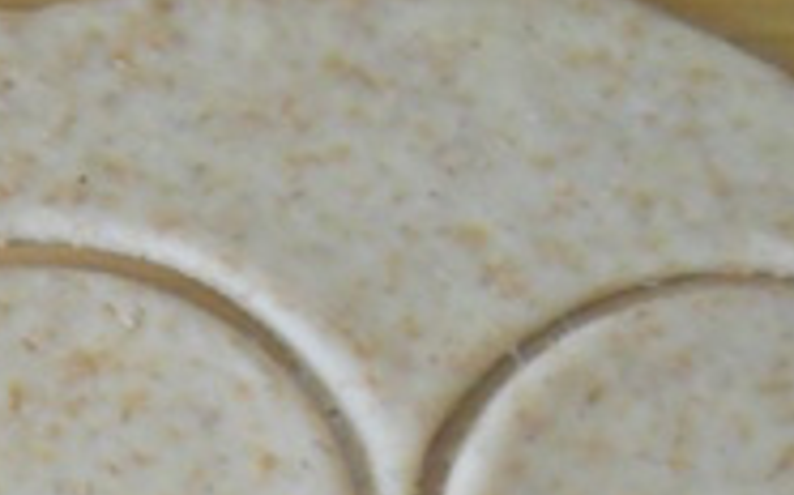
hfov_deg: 14.6
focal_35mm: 140
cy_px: 883
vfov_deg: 9.0
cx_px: -77
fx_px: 3028
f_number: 3.1
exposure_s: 1/30
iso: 400
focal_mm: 6.72
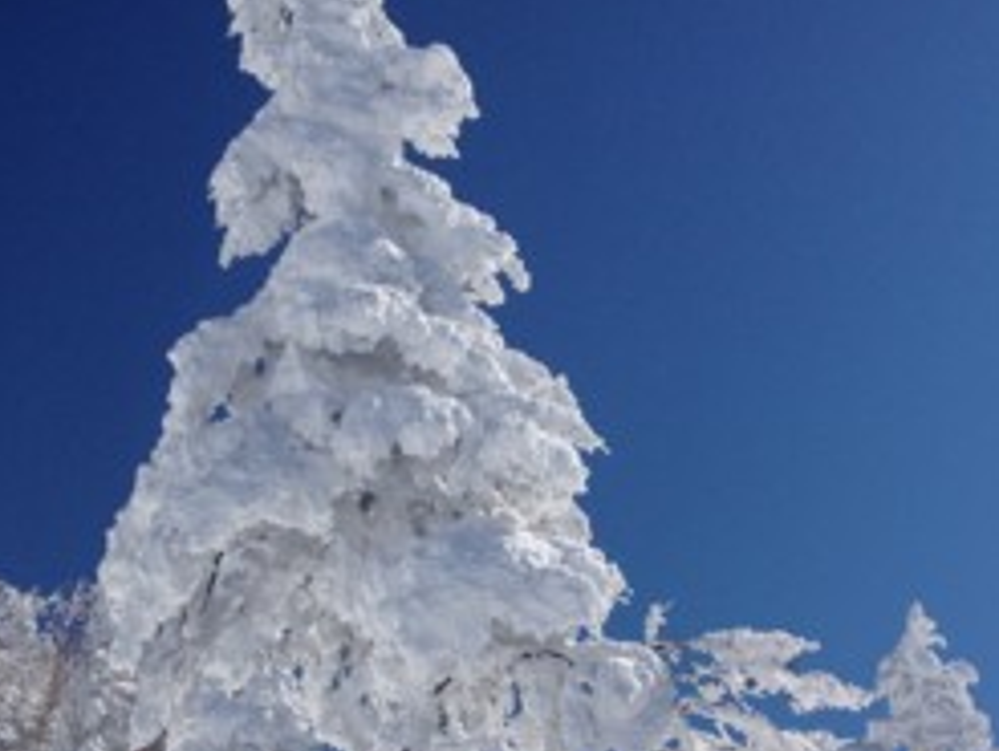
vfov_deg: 22.7
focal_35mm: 64
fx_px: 1849
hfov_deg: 30.2
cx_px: 573
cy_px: 589
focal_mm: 4.28
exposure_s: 1/4608
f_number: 2.4
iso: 64
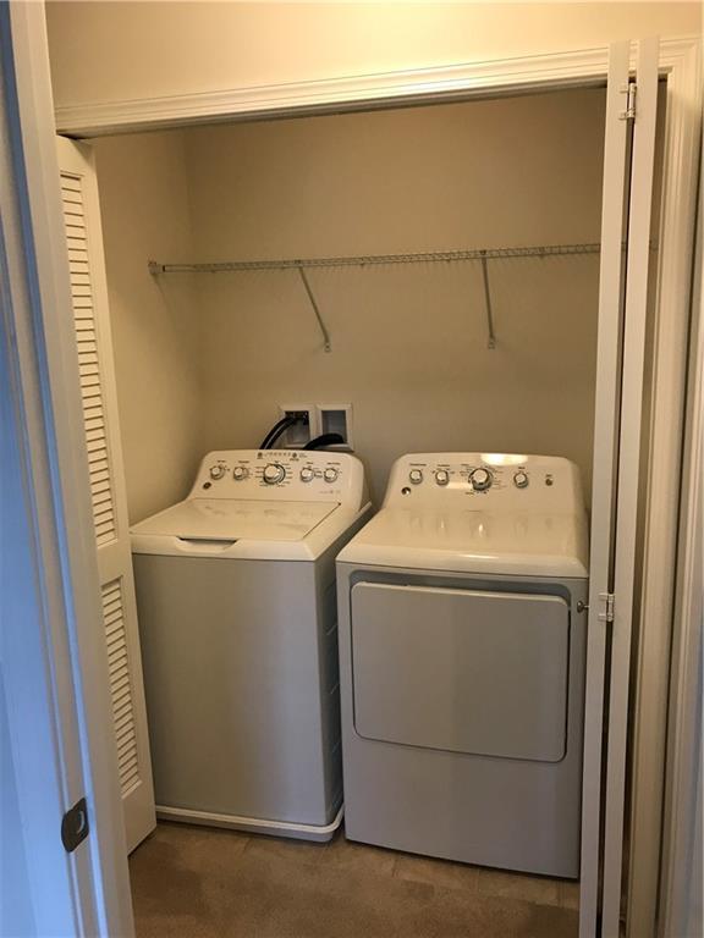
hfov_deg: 49.7
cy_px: 469
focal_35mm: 28
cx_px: 352
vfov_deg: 63.4
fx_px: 759
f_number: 1.8
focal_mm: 3.99
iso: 25
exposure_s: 1/30
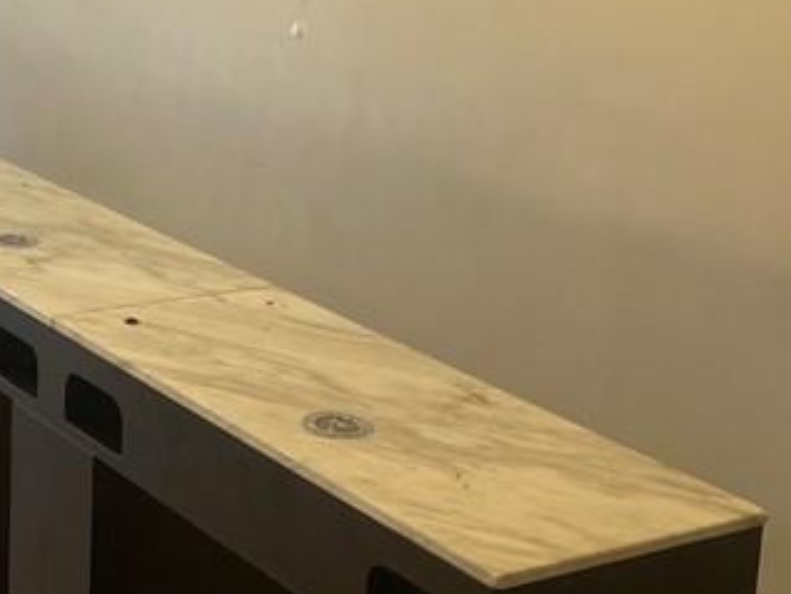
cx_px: -102
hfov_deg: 21.9
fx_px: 1920
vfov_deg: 17.3
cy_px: 67
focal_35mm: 84
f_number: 1.8
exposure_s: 1/120
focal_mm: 4.25
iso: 40
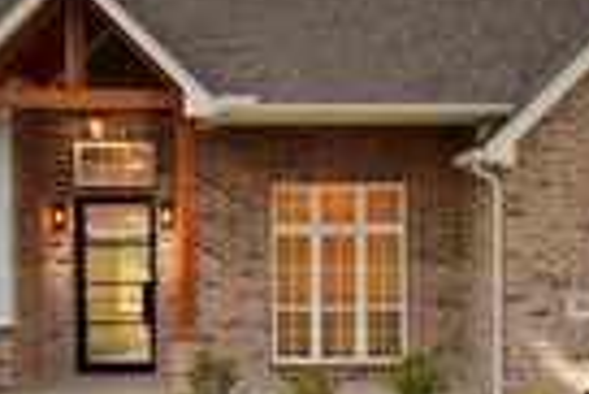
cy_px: 238
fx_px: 1081
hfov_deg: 30.4
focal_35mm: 66
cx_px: 342
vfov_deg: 20.6
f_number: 9
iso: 640
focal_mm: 18
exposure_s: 1/100
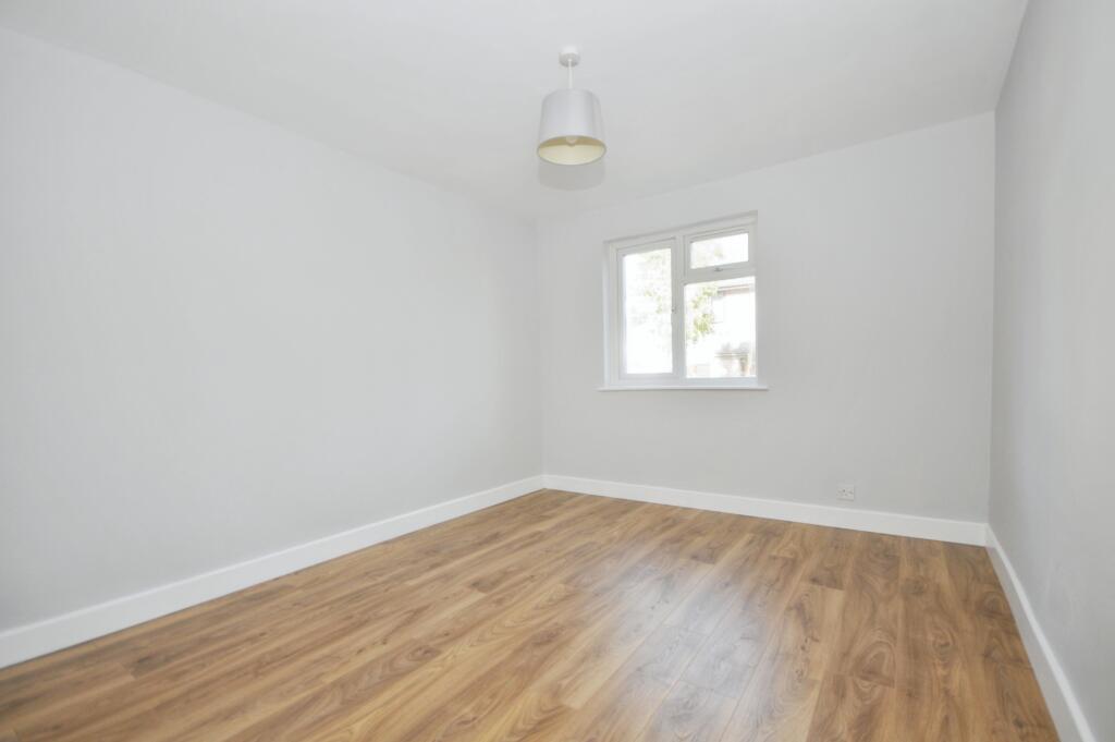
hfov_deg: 100.4
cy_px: 371
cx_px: 558
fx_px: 464
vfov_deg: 77.2
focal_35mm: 15
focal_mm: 10
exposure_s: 1/60
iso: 200
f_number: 5
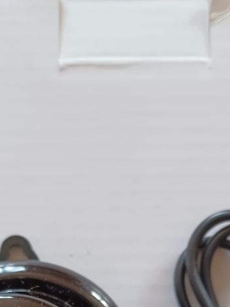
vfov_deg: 32.5
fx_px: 479
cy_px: 312
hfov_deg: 27.0
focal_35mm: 54
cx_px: 93
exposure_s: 1/33.3
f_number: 1.8
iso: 400
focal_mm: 4.6
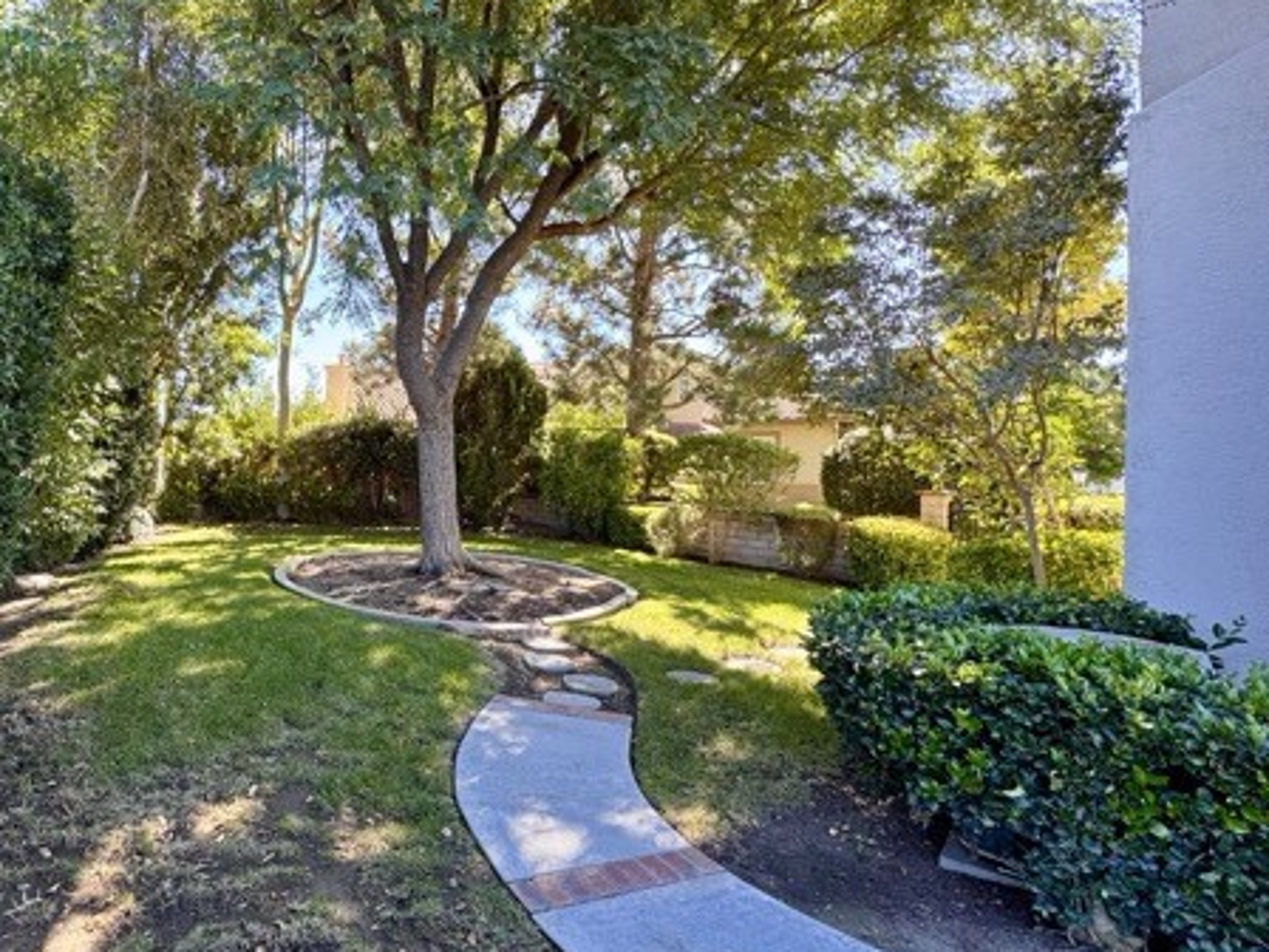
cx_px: 405
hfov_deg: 78.6
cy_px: 465
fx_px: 733
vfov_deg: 66.0
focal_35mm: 20
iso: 40
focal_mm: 2.22
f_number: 2.2
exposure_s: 1/109
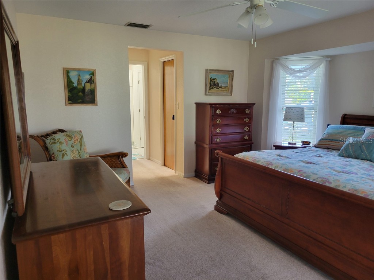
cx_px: 187
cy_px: 140
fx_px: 281
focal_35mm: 26
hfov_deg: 67.3
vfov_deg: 53.1
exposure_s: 1/60
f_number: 1.8
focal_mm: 5.4
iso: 200
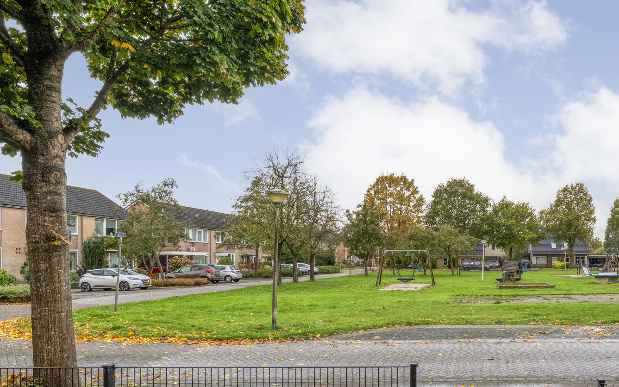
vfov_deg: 43.4
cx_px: 488
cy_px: 262
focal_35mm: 28
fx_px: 478
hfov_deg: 60.9
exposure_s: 1/100
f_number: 10
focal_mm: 17.2
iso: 800
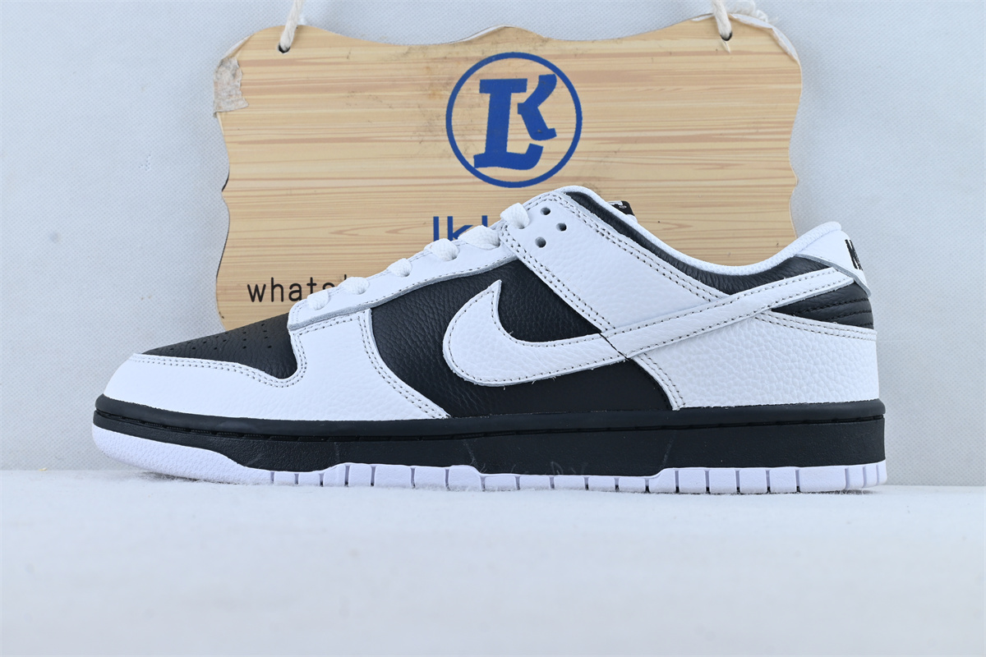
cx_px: 493
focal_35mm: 46
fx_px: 1253
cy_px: 328
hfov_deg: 43.0
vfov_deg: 29.4
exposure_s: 1/15
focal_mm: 30.5
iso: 100
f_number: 10
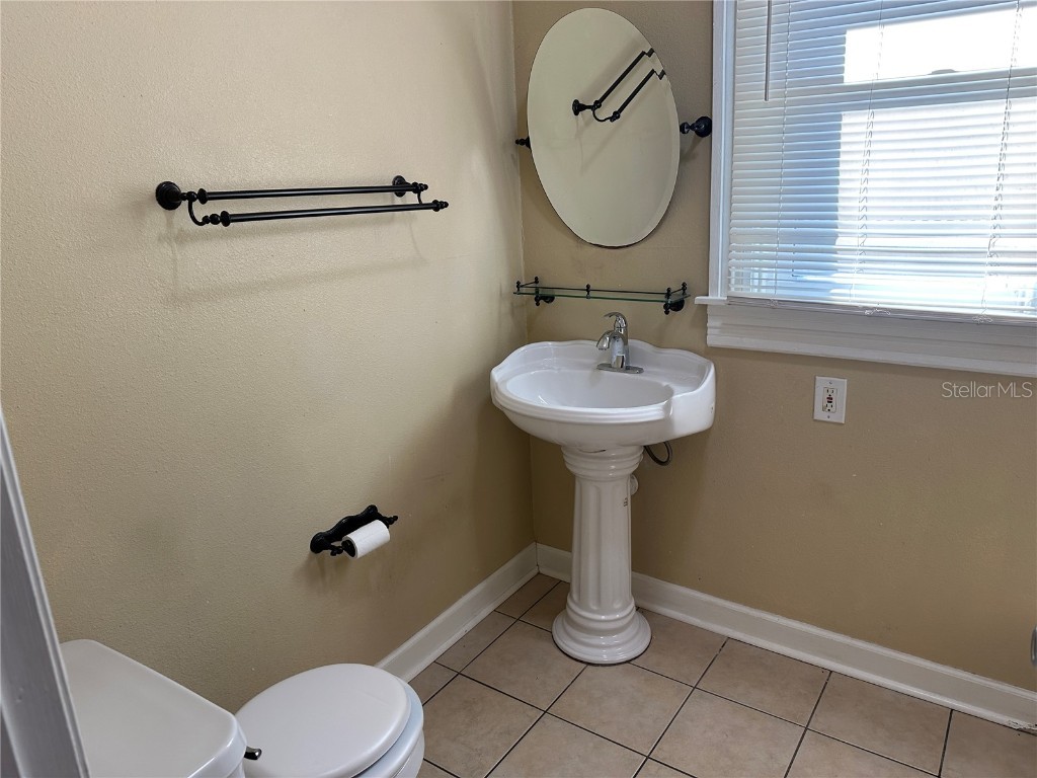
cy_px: 389
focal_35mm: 24
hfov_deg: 71.6
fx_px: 719
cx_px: 518
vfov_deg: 56.8
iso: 125
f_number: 1.78
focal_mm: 6.86
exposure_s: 1/120
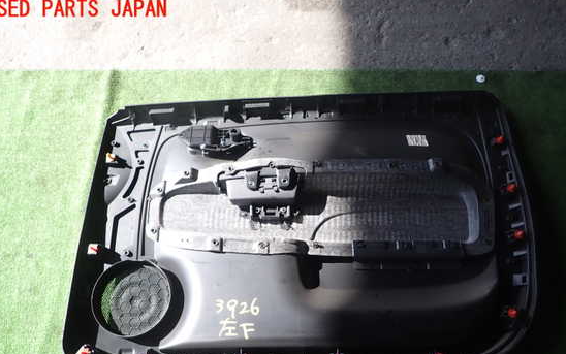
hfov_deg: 64.6
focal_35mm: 29
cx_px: 289
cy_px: 229
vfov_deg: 42.7
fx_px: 448
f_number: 5.6
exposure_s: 1/60
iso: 100
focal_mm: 4.5
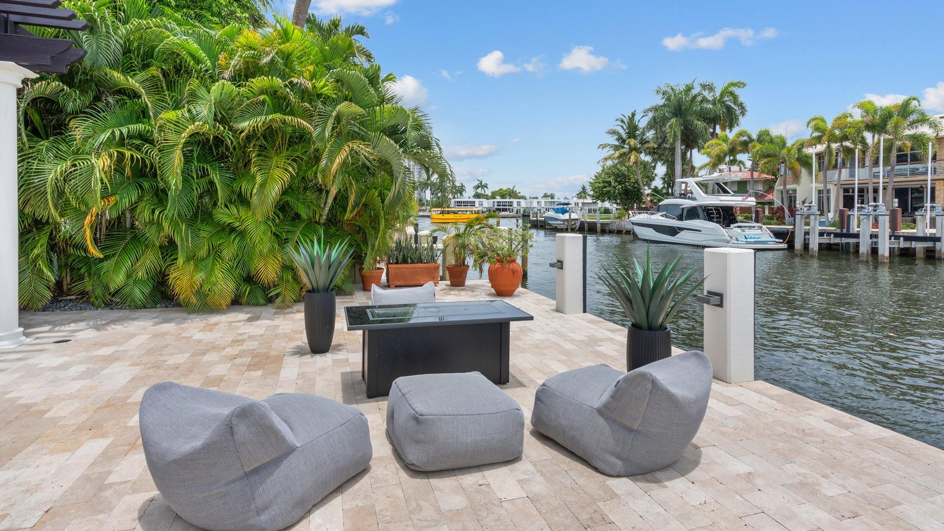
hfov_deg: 92.7
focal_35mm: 18
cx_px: 474
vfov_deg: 60.6
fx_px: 451
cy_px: 217
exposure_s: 1/200
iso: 320
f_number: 11
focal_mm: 17
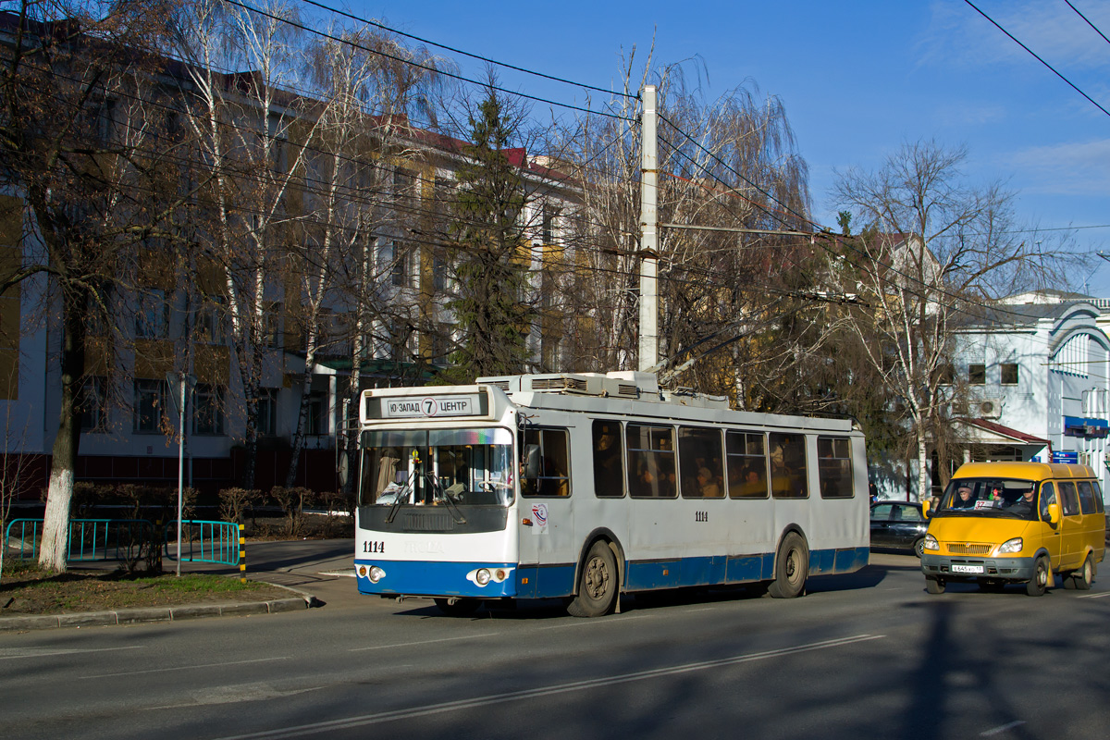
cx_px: 555
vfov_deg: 25.8
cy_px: 370
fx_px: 1619
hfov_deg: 37.9
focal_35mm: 52
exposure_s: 1/2000
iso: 400
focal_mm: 35
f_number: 5
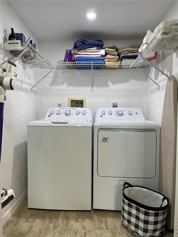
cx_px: 89
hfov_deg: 53.1
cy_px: 118
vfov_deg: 67.3
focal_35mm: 26
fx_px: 178
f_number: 1.6
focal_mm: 5.1
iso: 125
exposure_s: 1/120
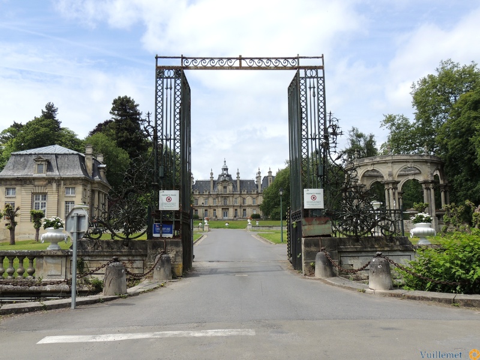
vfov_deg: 40.7
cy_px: 180
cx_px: 240
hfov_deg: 52.6
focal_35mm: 35
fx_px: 485
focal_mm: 6.2
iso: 100
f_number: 3.6
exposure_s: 1/1250
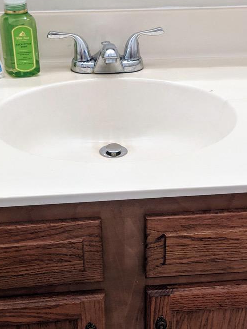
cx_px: 123
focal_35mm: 63
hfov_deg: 23.3
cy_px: 210
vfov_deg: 30.6
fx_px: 599
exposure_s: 1/24
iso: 113
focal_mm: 4.38
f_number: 1.73
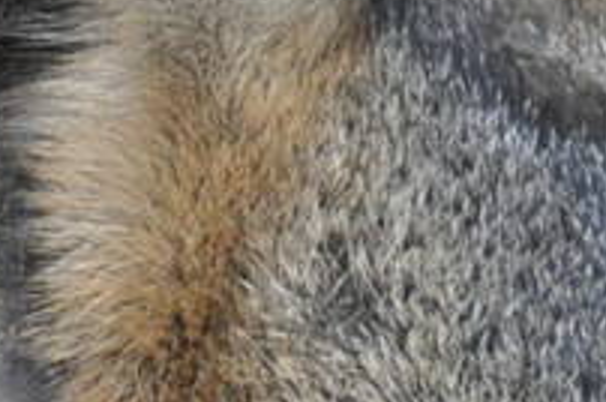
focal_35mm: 3563
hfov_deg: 0.6
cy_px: 778
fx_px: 59881
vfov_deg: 0.4
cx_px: 51
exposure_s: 1/400
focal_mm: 300
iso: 1000
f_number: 5.6
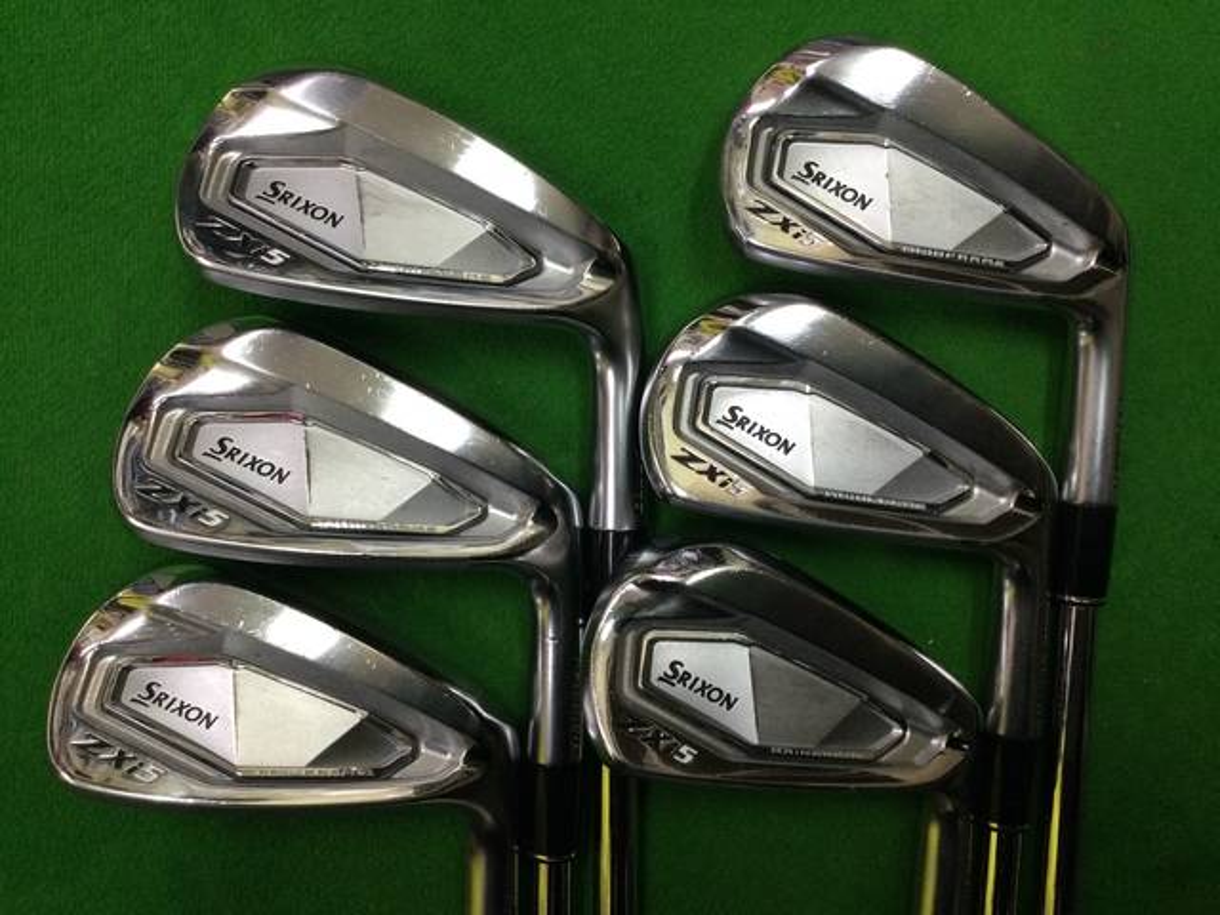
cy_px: 458
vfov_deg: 45.4
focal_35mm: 31
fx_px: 1093
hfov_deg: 58.4
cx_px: 610
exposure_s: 1/30
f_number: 2.4
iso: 80
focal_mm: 3.3
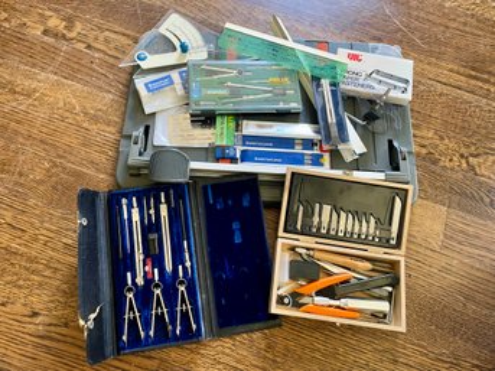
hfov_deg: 67.3
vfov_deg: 53.0
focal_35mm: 26
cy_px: 186
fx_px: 372
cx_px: 248
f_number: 1.6
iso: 400
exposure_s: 1/60
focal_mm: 4.2
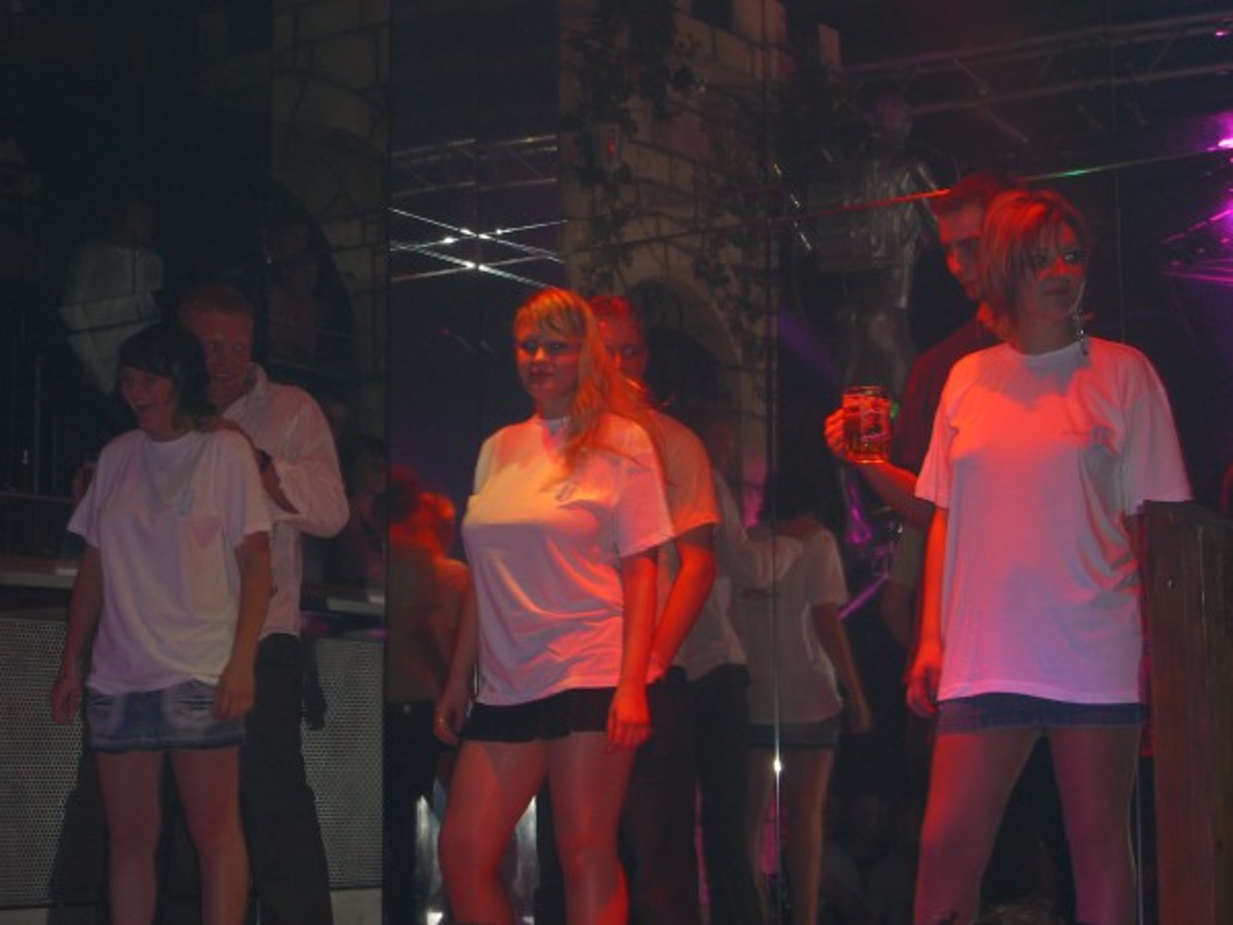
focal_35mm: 68
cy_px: 462
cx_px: 616
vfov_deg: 21.6
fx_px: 2422
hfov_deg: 28.6
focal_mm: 14.2
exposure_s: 1/60
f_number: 4
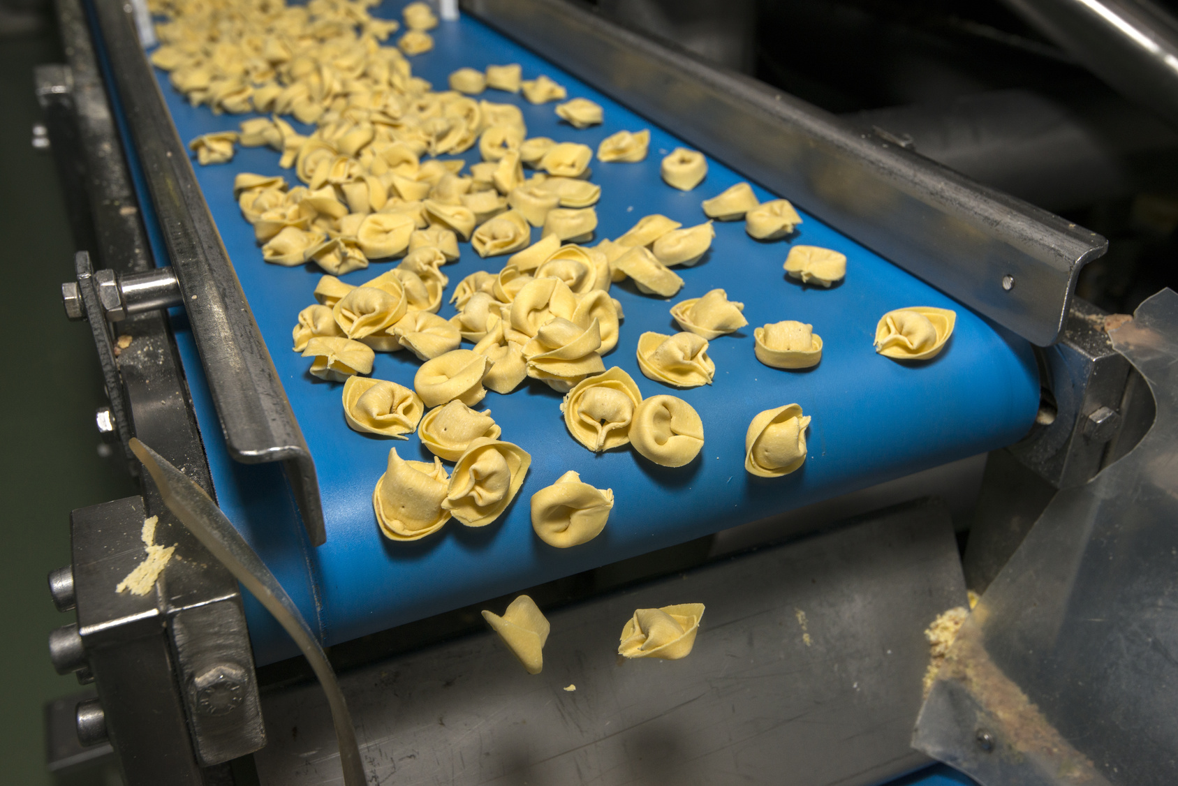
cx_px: 589
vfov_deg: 41.1
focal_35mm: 32
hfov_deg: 58.7
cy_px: 393
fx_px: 1047
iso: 640
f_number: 8
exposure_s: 1/125
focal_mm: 32
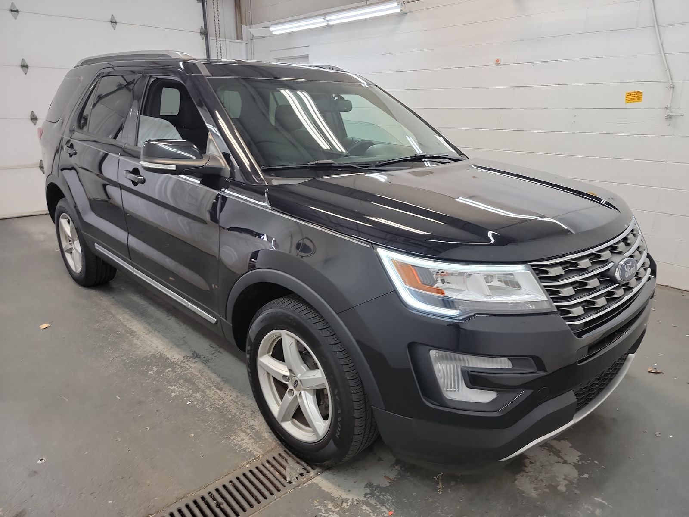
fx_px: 478
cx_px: 344
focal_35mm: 24
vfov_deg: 56.8
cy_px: 258
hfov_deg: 71.6
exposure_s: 1/59
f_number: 1.8
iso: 191
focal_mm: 6.7
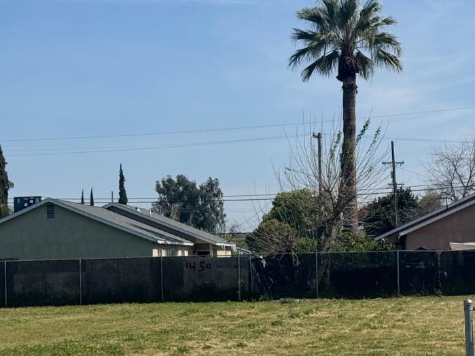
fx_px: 1413
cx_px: 418
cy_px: 225
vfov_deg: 14.3
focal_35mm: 103
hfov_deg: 18.8
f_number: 1.78
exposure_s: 1/6410
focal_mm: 6.76
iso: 64
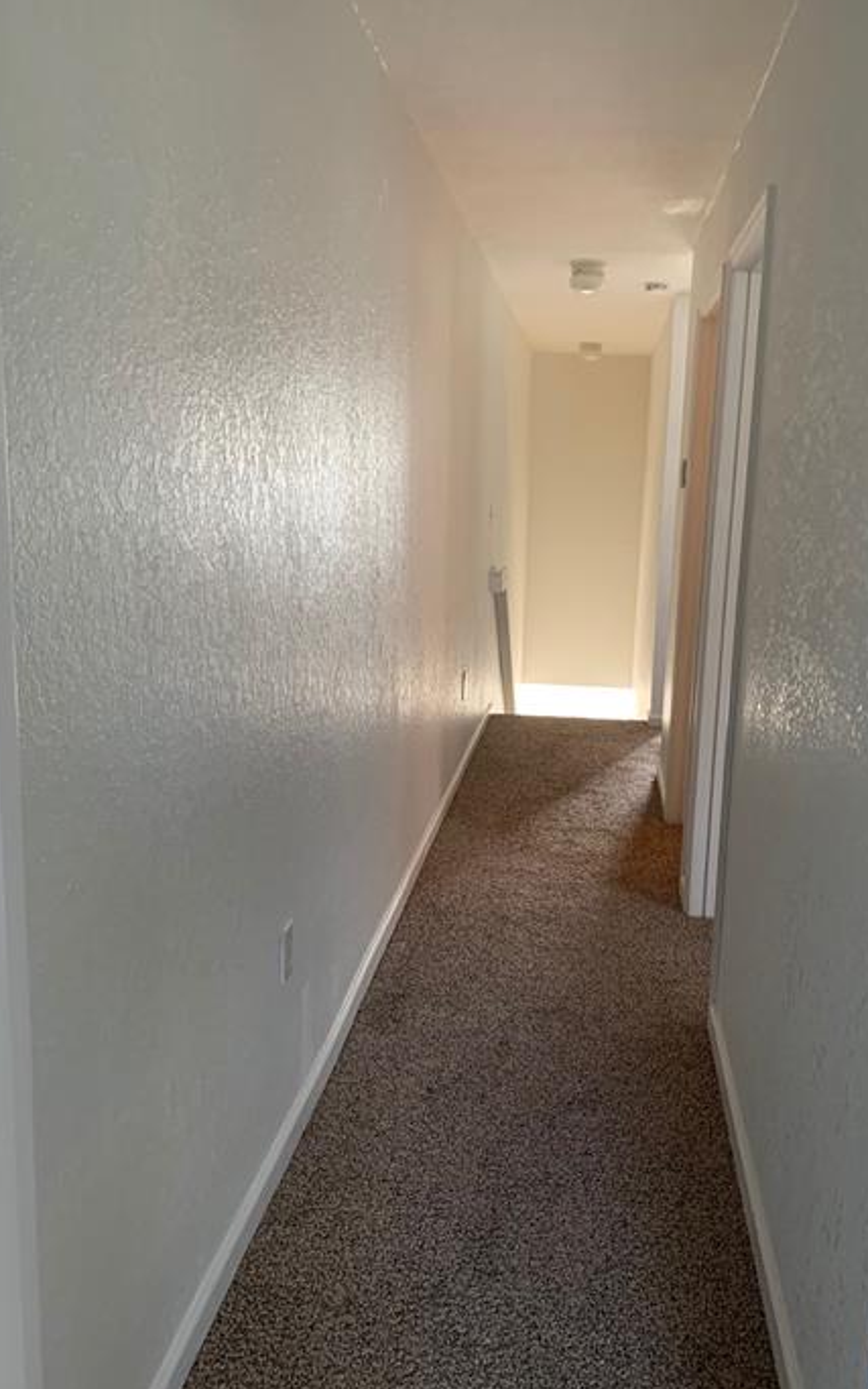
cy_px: 716
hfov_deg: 40.4
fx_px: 1173
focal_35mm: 31
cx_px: 520
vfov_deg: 61.2
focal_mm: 4.25
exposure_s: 1/60
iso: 125
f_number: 1.8
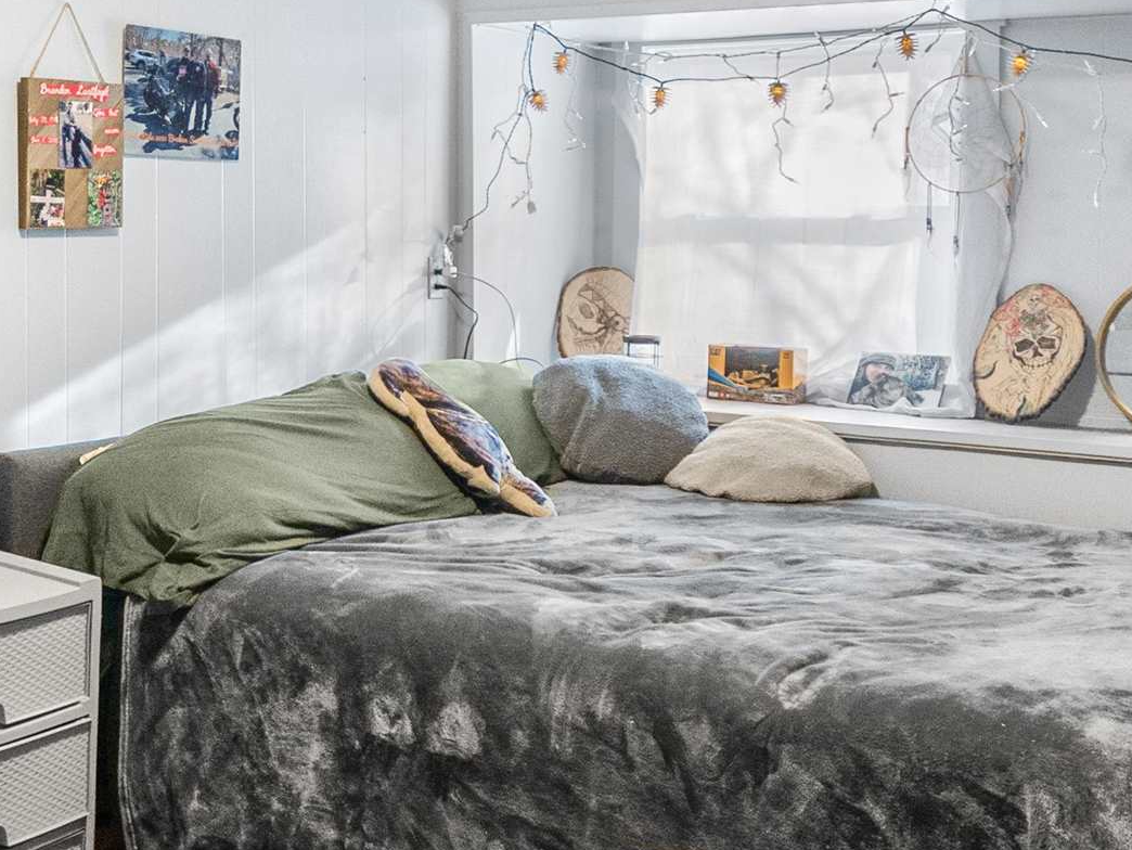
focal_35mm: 47
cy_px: 438
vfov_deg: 30.9
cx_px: 410
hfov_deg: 40.1
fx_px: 1538
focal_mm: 8
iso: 1250
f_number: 2.8
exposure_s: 1/60
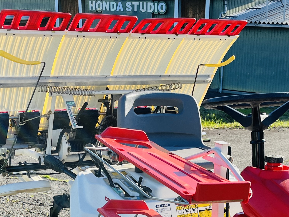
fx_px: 576
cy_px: 232
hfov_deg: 27.9
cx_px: 198
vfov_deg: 20.4
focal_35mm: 69
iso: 50
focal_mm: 5.1
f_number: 1.6
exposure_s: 1/1309
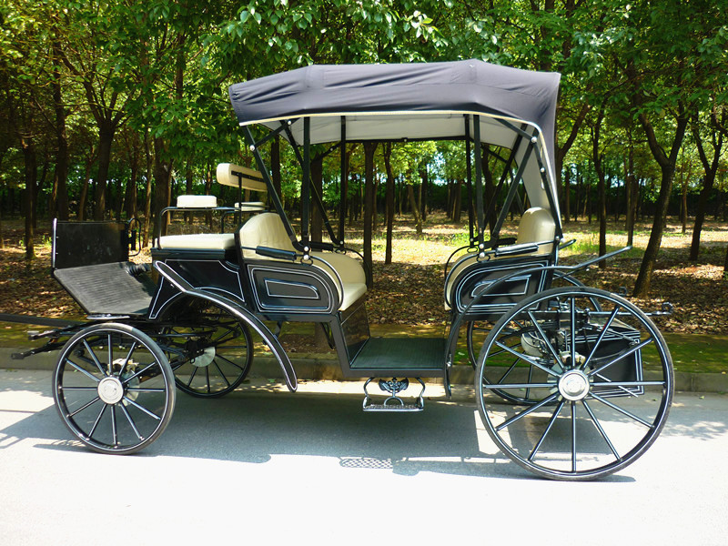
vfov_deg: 42.9
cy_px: 273
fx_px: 694
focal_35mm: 33
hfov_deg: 55.4
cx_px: 364
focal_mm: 5.5
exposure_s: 1/200
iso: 80
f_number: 2.8
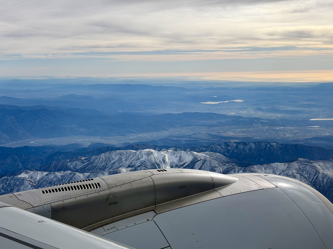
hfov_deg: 39.7
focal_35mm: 48
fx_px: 462
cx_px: 166
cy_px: 124
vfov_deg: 30.3
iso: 80
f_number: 1.78
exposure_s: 1/9901
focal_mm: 6.76
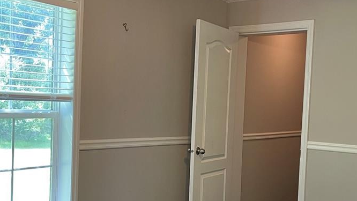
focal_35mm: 51
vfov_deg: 23.4
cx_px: 214
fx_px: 483
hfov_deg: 40.4
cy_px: 136
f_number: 1.6
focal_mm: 4.2
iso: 100
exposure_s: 1/60
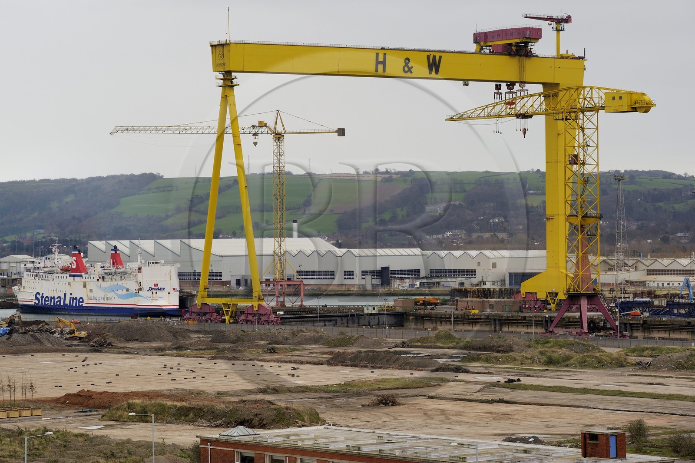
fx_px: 2123
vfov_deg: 12.4
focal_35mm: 110
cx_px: 348
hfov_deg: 18.6
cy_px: 232
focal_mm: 110
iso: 400
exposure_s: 1/250
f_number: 7.1
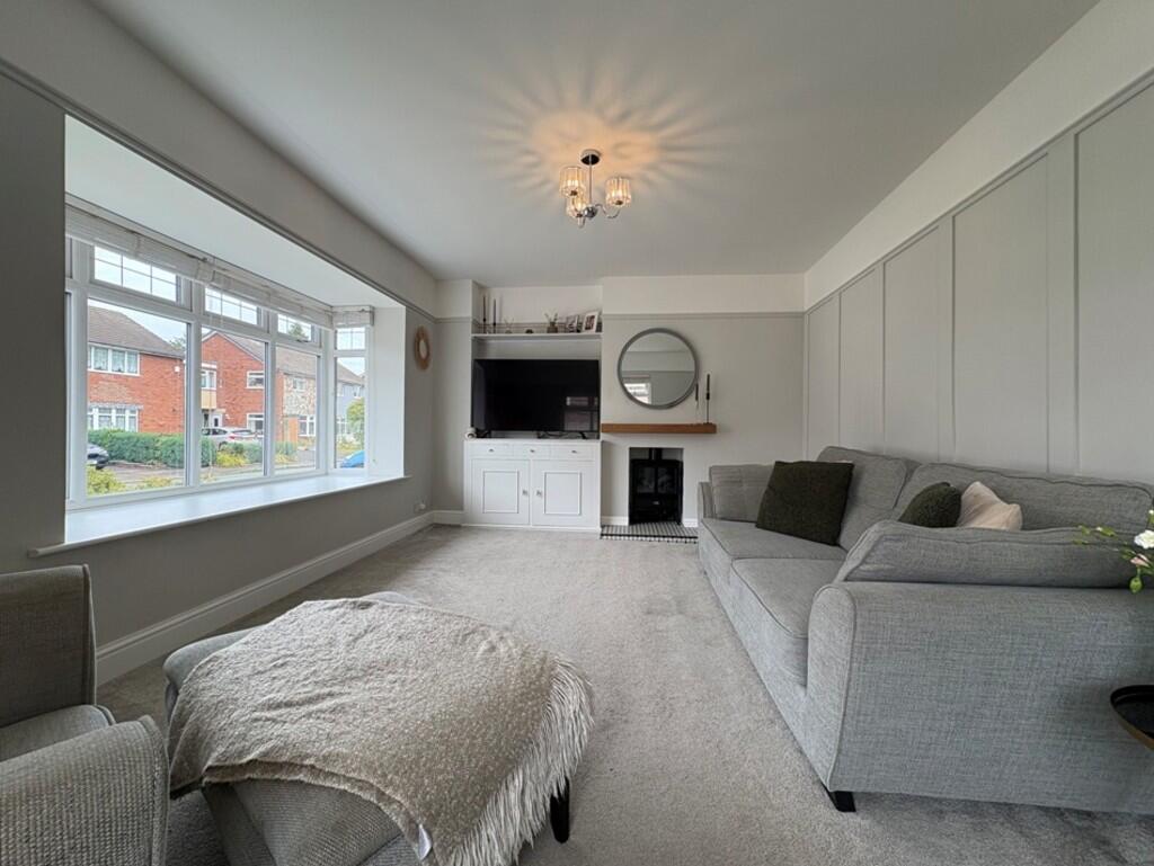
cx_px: 577
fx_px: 467
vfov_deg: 85.7
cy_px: 433
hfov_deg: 102.0
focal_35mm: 14
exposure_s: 1/100
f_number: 2.2
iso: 50
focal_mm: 2.22
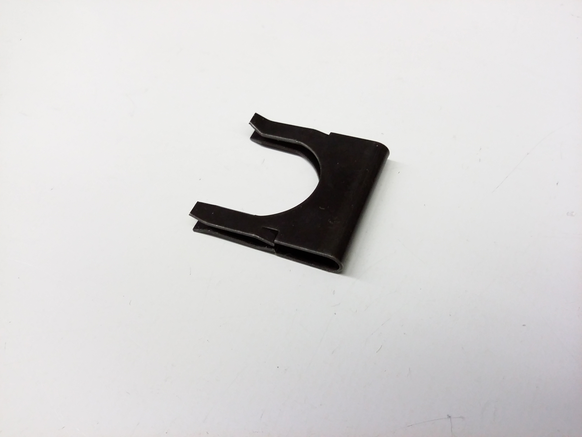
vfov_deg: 44.2
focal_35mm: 32
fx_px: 538
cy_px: 218
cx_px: 291
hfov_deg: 56.8
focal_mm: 3.4
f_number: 2.4
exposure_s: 1/15
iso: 160
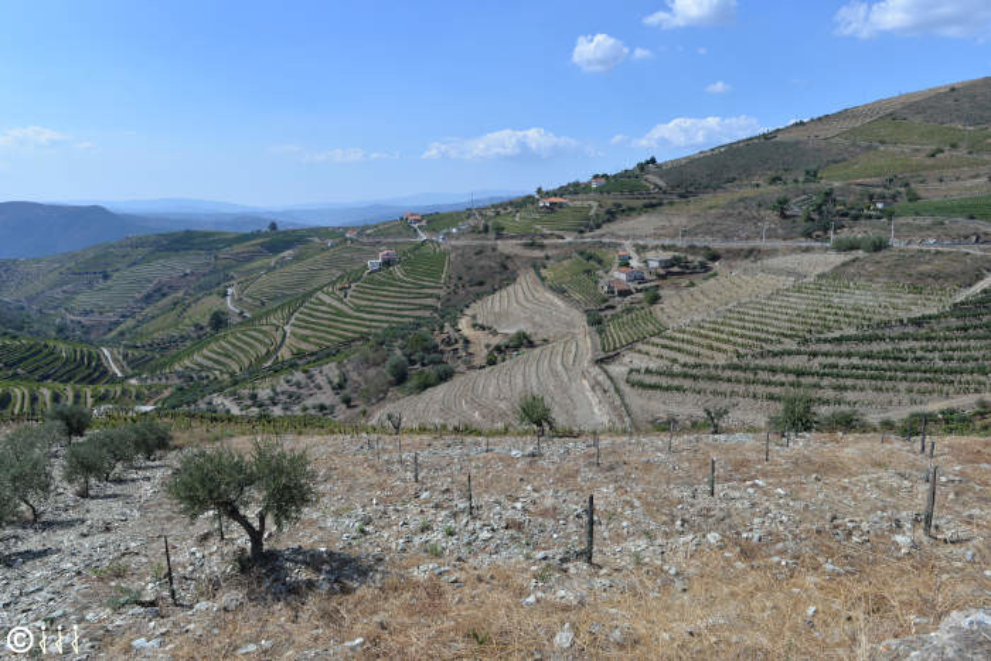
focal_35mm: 24
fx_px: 661
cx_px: 496
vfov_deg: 53.2
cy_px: 330
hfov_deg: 73.7
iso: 100
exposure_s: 1/125
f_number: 8
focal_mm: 24
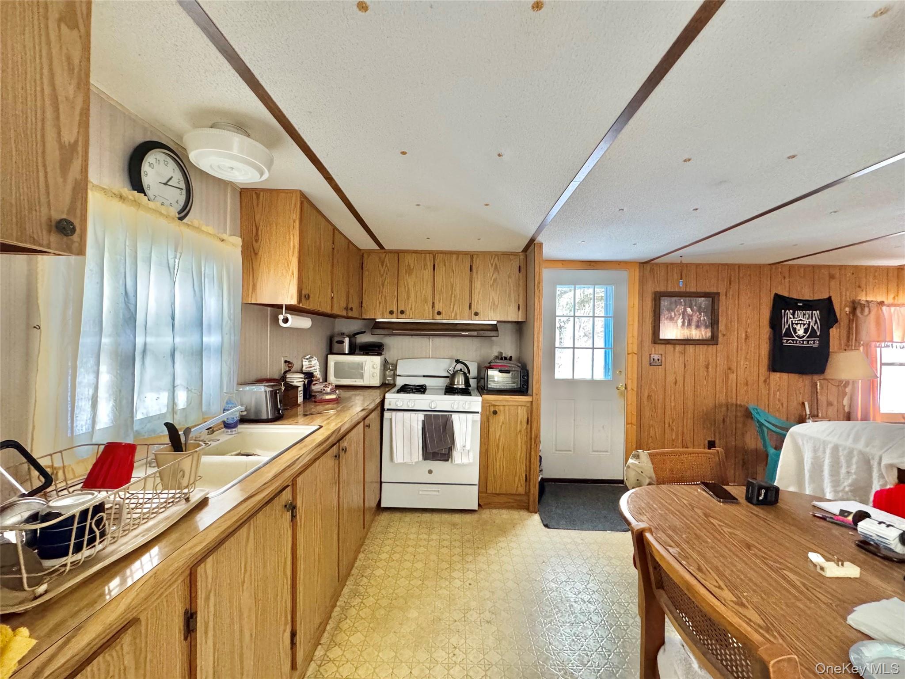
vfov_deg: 85.7
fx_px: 366
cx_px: 452
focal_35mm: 14
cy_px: 340
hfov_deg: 102.1
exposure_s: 1/60
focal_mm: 2.22
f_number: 2.2
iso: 800
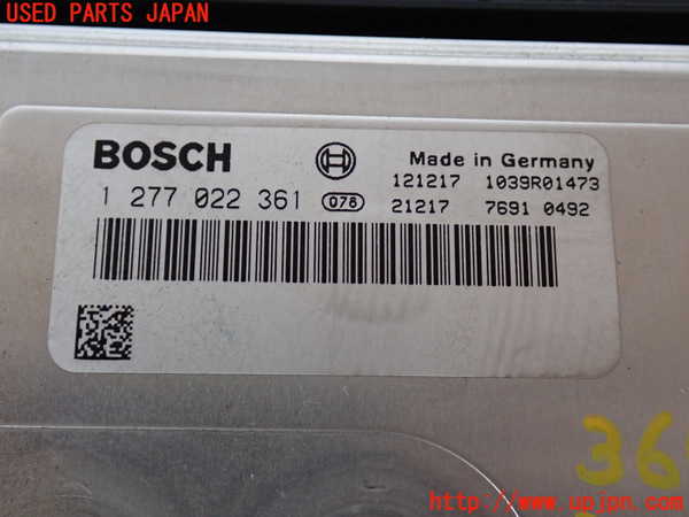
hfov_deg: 42.9
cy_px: 258
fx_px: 876
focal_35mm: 44
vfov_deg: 32.9
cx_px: 344
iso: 400
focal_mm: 7.84
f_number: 2.9
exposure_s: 1/40
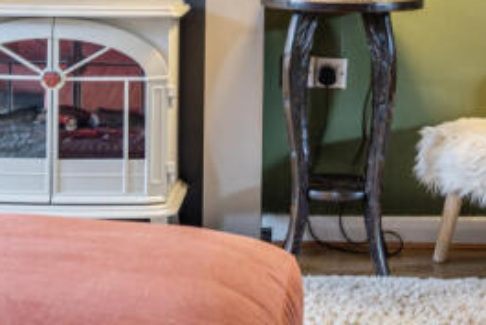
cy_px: -52
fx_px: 1202
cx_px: 296
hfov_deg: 22.8
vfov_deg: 14.9
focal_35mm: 89
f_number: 8
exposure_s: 1/1.67
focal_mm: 24
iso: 100
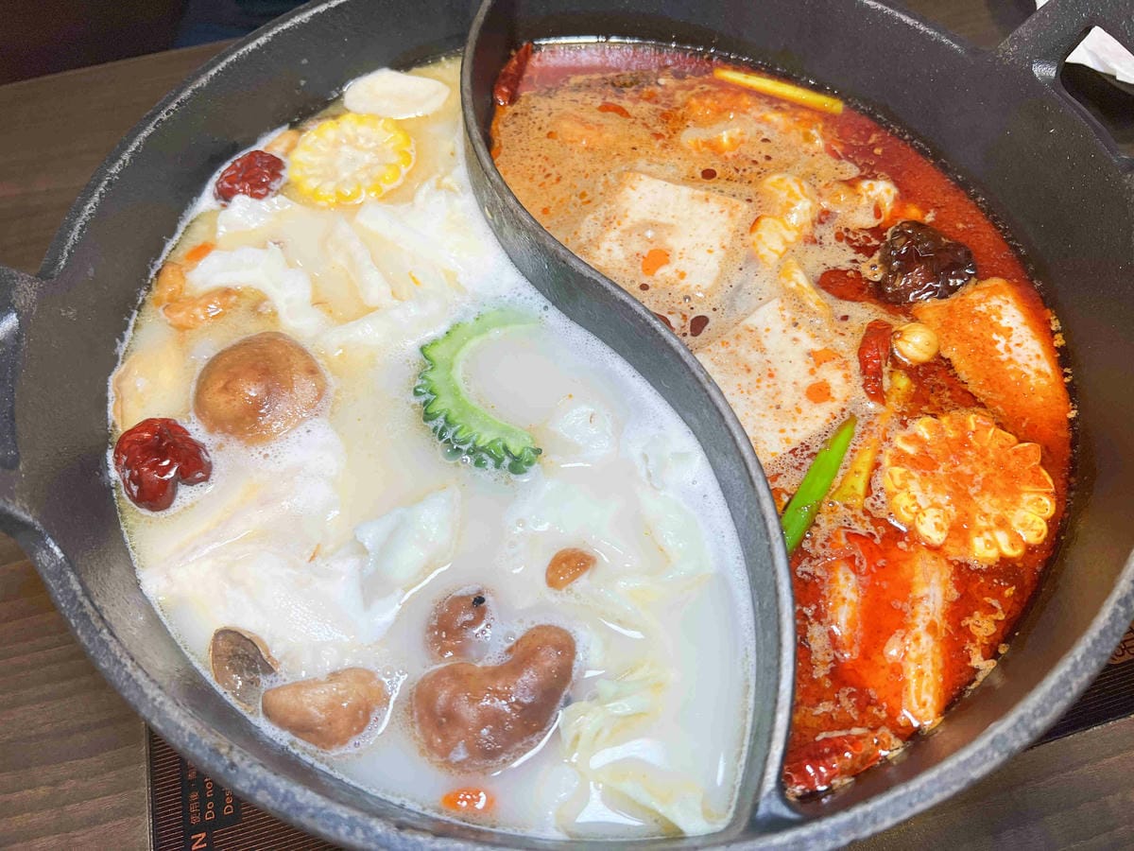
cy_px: 426
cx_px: 567
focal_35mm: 26
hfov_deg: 67.3
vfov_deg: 53.1
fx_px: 852
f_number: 1.5
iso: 100
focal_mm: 5.7
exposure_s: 1/120
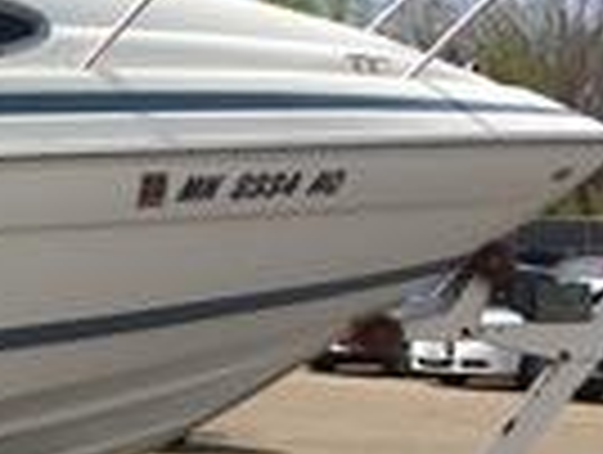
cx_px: -608
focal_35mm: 138
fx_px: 2408
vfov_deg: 10.8
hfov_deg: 12.5
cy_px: 328
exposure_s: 1/2740
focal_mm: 4.15
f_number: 2.2
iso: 32
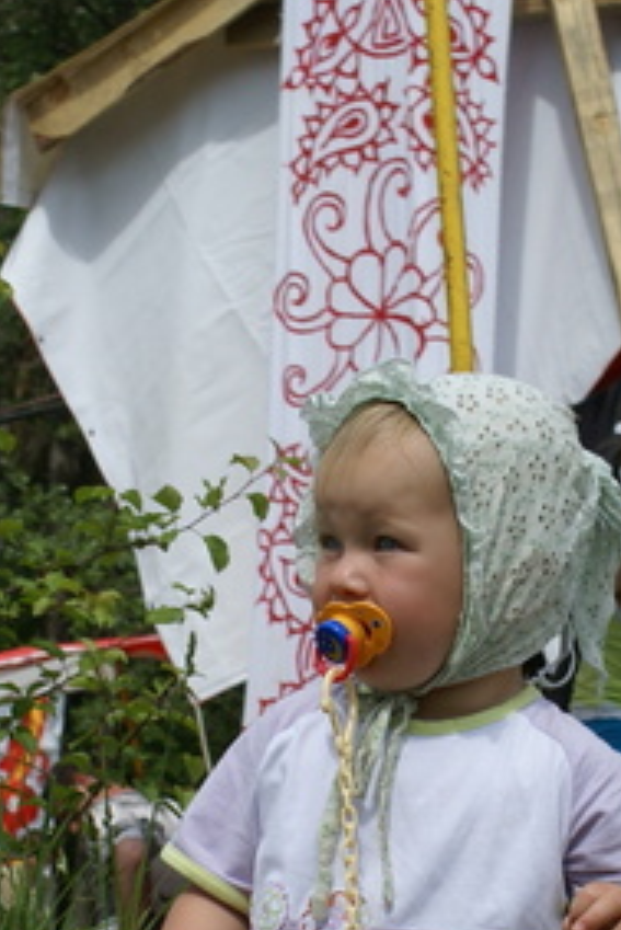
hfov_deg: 7.2
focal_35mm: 190
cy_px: 861
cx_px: 345
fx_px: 4905
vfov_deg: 10.8
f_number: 8
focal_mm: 35
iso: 100
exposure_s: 1/400
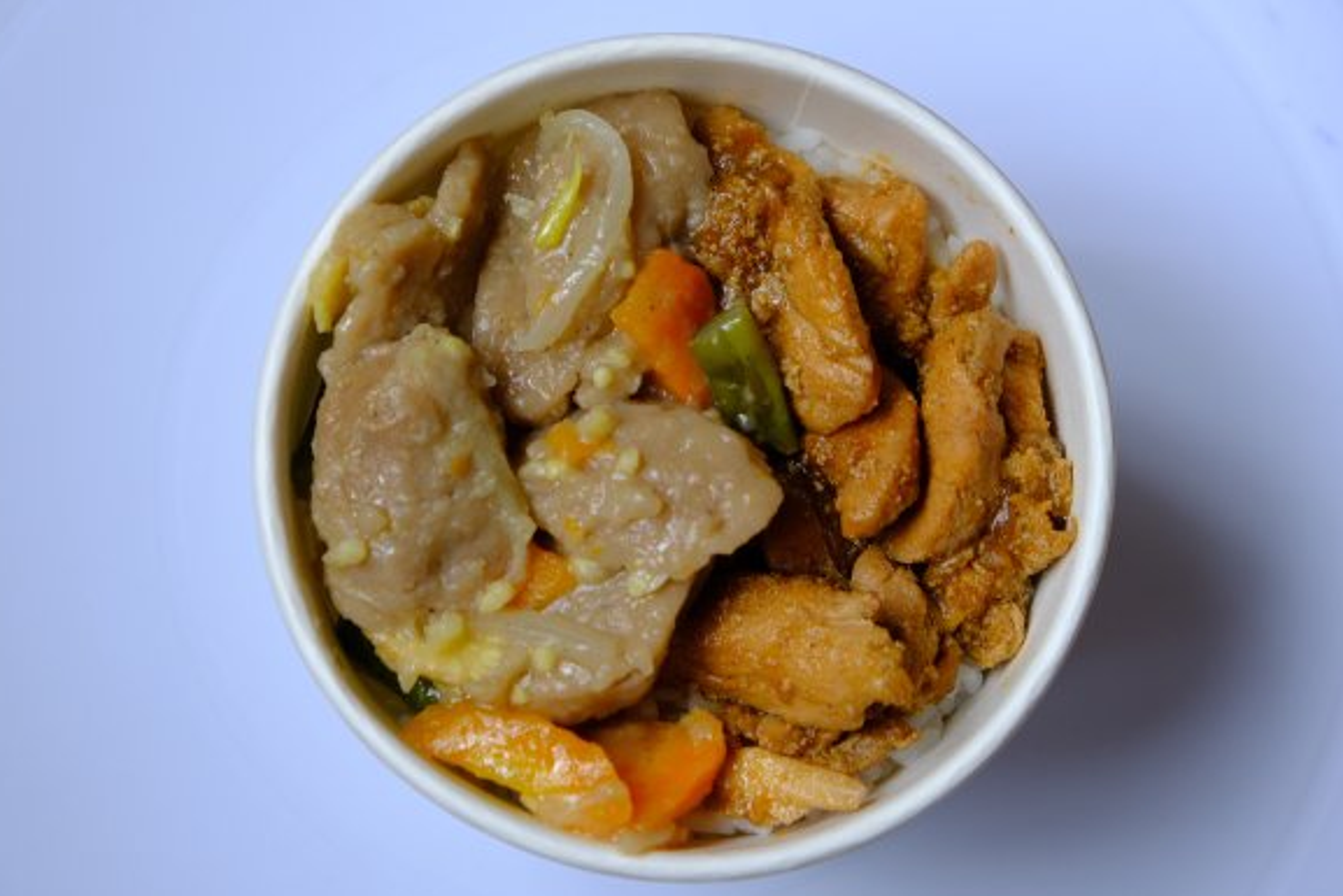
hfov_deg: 23.1
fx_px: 3284
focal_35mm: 88
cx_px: 642
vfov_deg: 15.5
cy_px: 470
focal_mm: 55
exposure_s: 1/50
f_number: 5
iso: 500
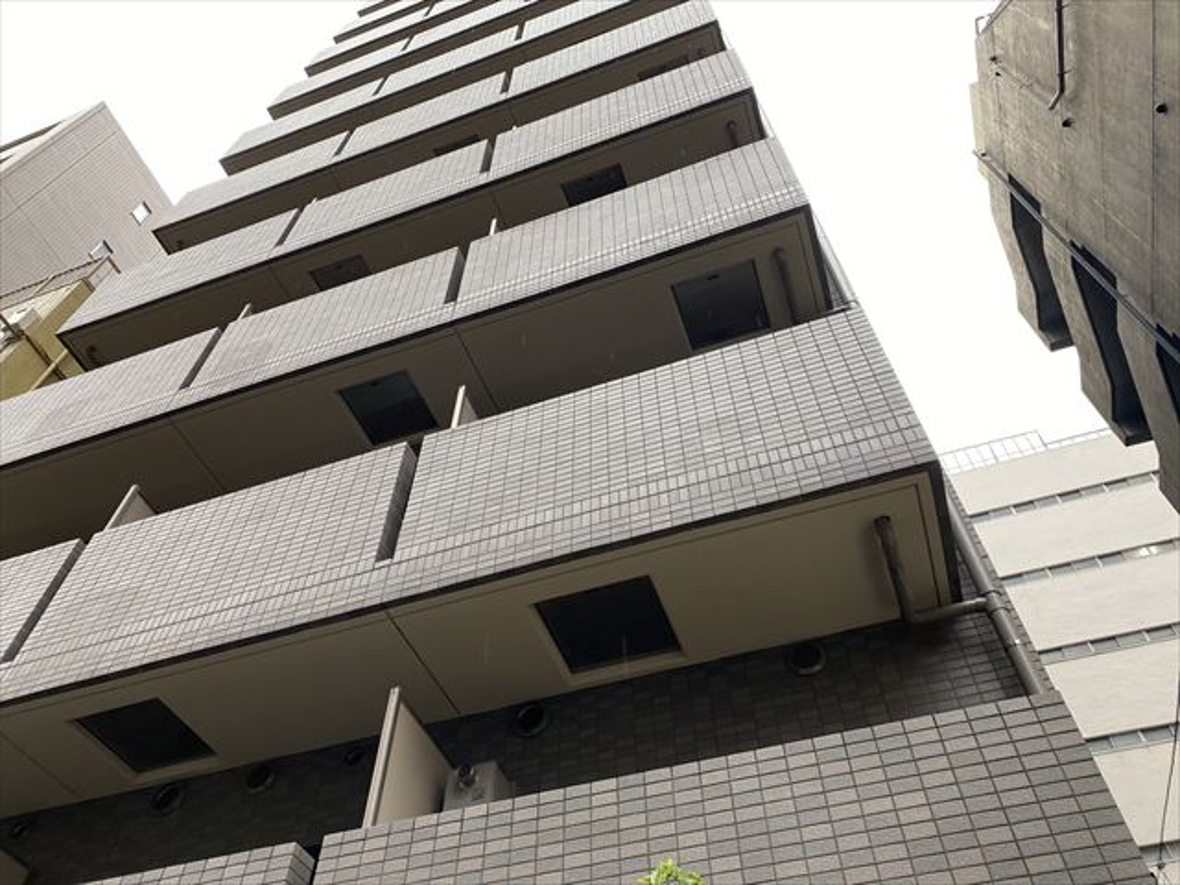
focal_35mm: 26
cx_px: 590
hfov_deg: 67.3
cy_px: 442
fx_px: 886
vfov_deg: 53.1
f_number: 1.8
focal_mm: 4.25
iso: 50
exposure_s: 1/100
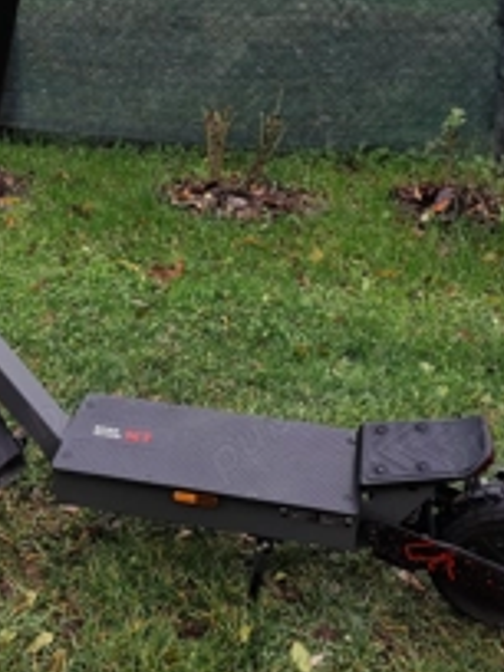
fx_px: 874
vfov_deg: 41.3
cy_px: 198
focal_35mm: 45
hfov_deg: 32.1
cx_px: 198
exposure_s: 1/280
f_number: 1.65
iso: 50
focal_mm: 6.14
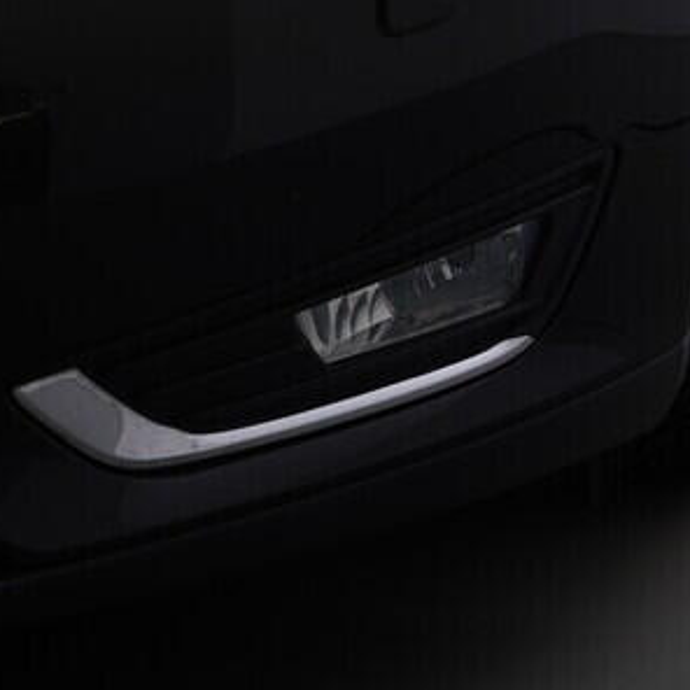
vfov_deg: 16.1
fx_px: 2390
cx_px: 767
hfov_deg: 15.9
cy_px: -6
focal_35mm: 106
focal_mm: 24
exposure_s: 1/125
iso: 125
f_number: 5
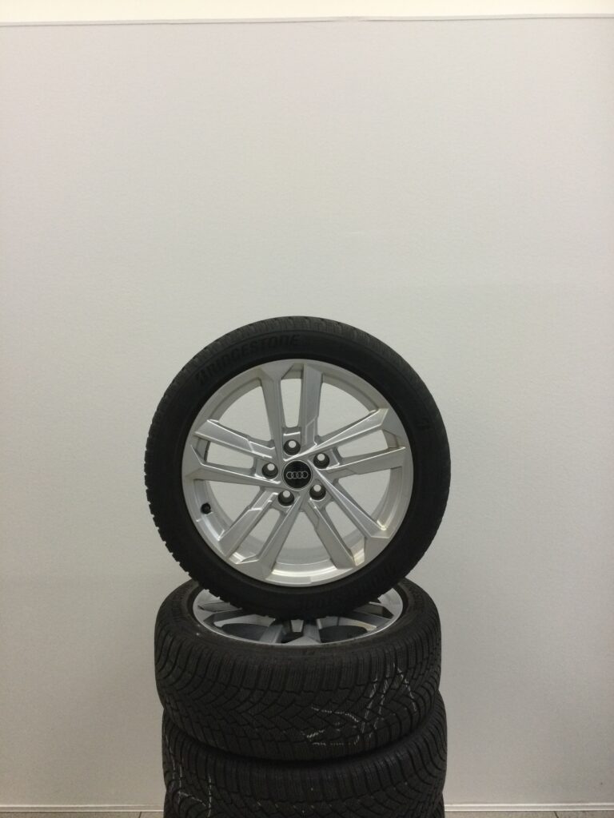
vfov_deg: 58.4
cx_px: 307
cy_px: 409
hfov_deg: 45.4
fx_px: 733
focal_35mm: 31
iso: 80
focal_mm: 3.3
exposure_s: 1/33
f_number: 2.4
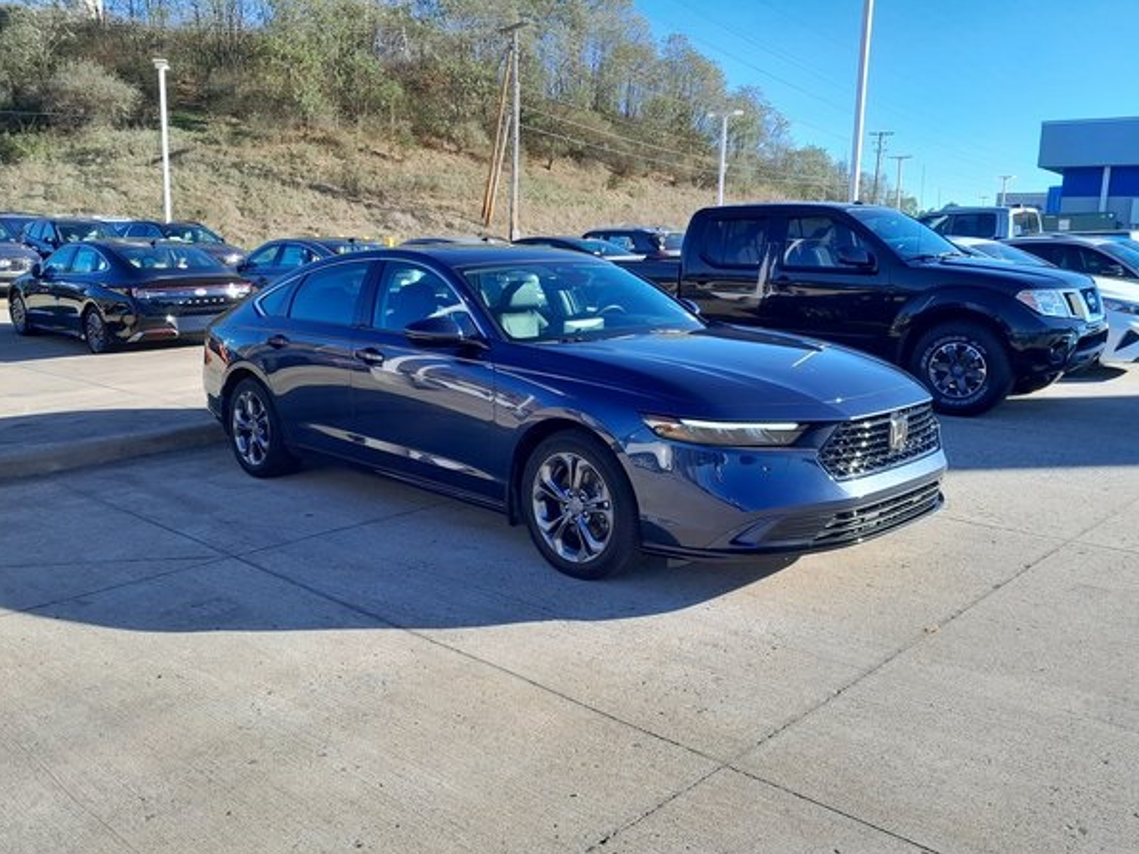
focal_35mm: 29
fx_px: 954
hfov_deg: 61.6
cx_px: 543
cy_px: 420
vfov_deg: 48.2
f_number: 1.8
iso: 40
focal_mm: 4
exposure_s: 1/154
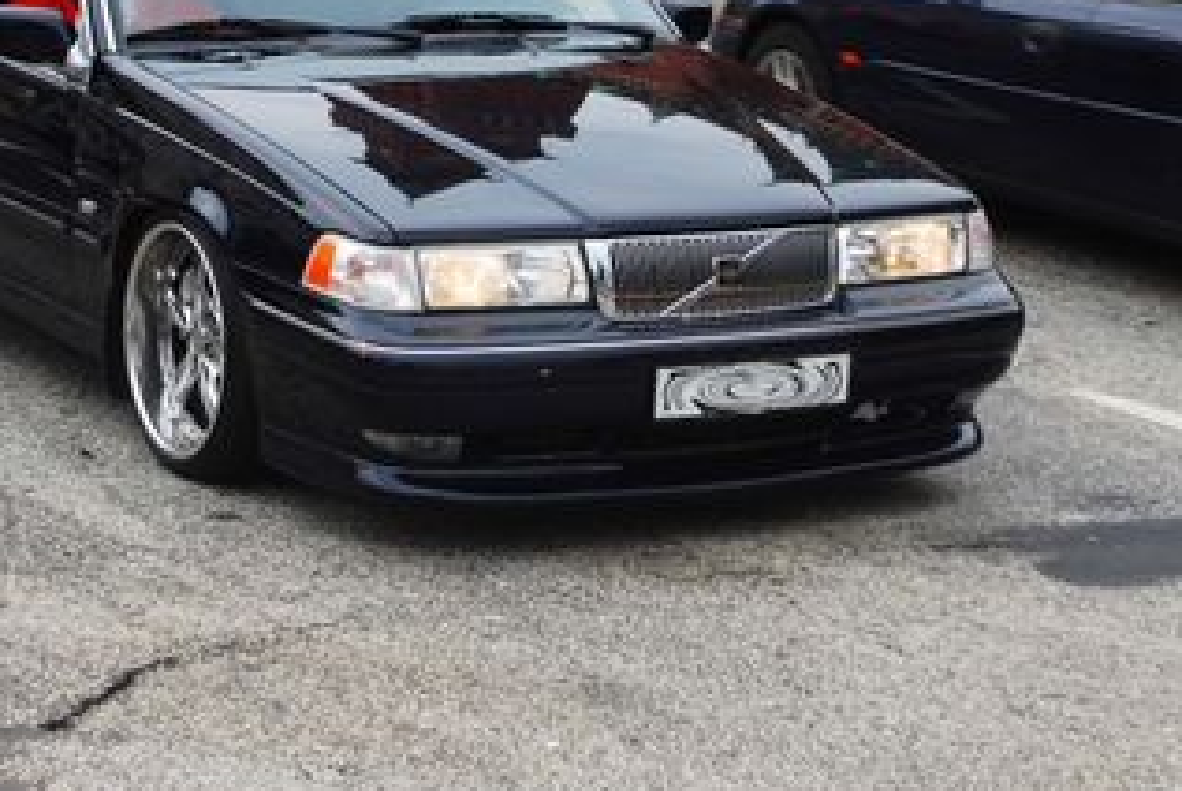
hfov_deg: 21.0
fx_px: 3188
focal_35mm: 97
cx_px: 474
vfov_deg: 14.1
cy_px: 209
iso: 125
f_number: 5.6
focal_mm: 32
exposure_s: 1/125
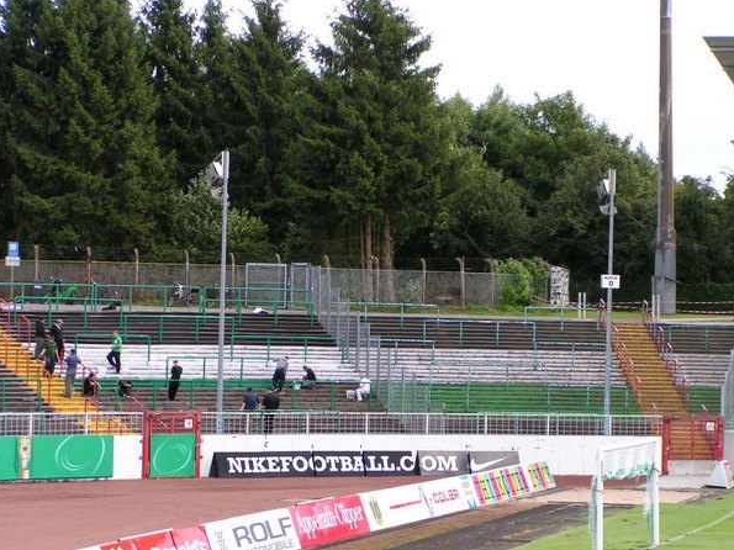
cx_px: 365
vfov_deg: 12.9
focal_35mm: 115
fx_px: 2438
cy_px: 274
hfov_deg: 17.1
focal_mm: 17.4
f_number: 4.5
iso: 50
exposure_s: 1/160
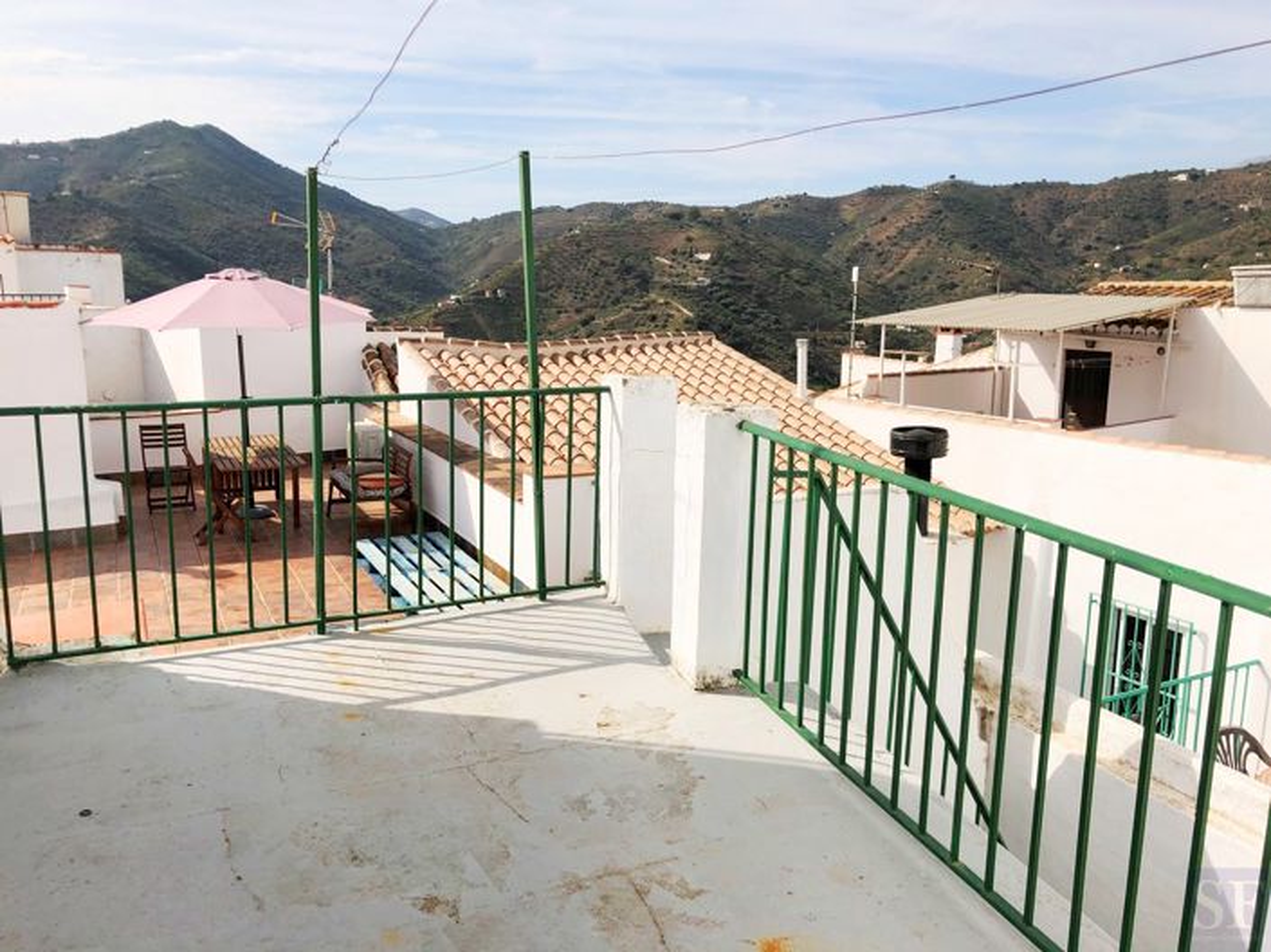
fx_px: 1028
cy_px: 476
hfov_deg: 63.5
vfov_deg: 49.7
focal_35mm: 28
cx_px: 636
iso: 25
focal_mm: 3.99
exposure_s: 1/4000
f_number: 1.8
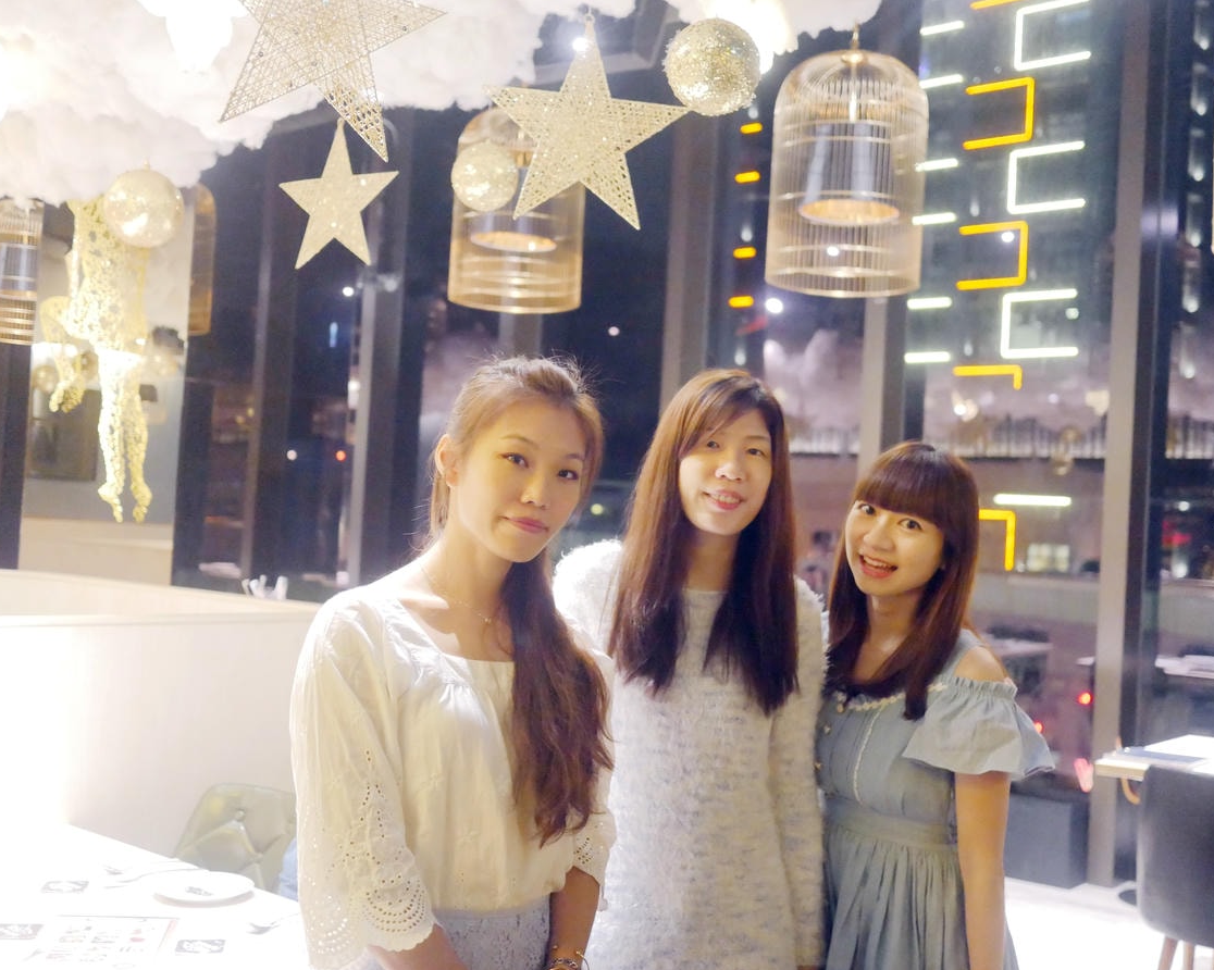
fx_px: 1509
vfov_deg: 35.7
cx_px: 620
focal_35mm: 42
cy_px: 488
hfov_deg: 43.8
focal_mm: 20
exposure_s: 1/60
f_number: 1.7
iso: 3200
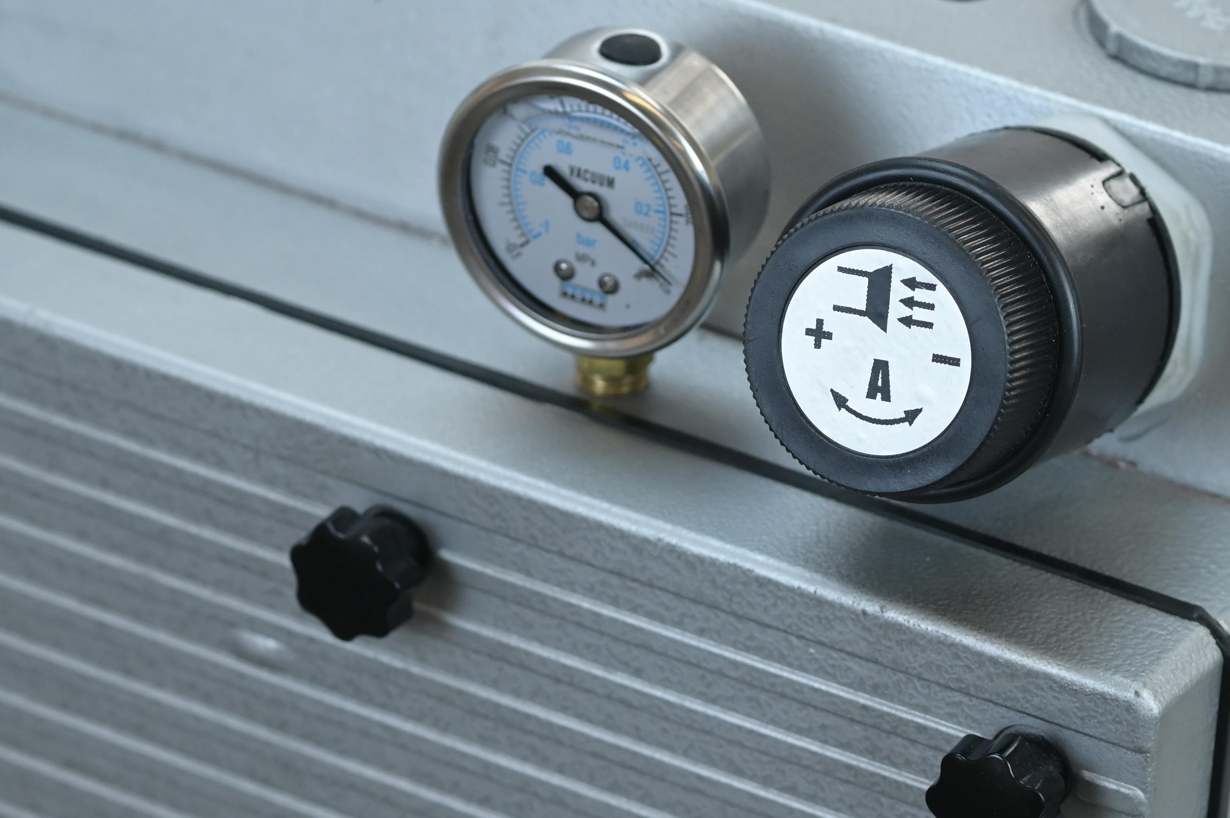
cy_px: 722
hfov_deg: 11.5
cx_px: 711
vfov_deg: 7.6
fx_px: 6112
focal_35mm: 179
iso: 1250
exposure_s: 1/200
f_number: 4.5
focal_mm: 85
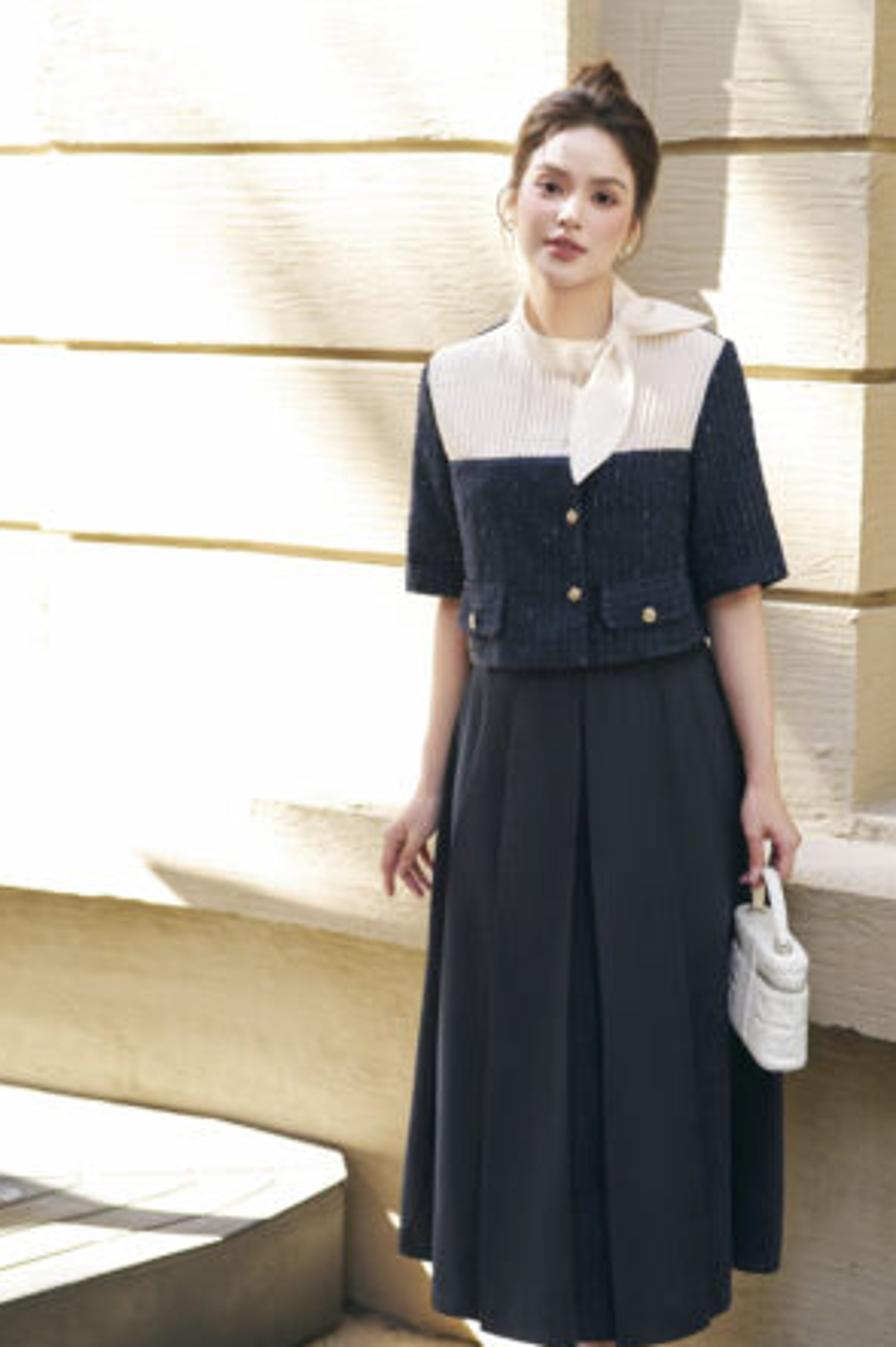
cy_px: 741
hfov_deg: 17.2
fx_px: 2954
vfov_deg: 25.7
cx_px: 568
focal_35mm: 79
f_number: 1.8
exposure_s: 1/800
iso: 400
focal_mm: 50
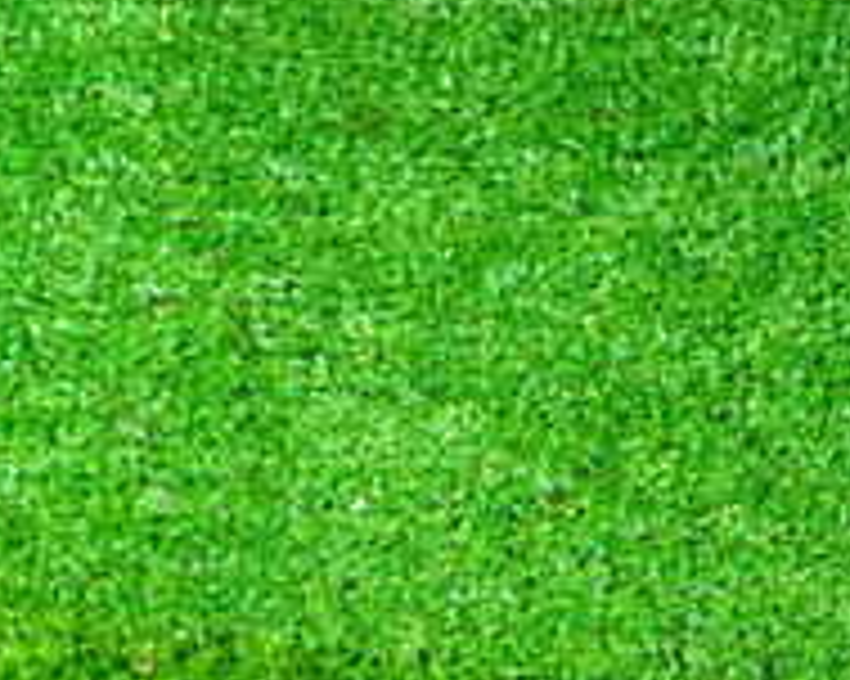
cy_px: 833
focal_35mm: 93
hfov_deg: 20.3
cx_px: 715
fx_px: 2338
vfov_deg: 15.8
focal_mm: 5.4
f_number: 2.3
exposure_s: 1/20
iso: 800
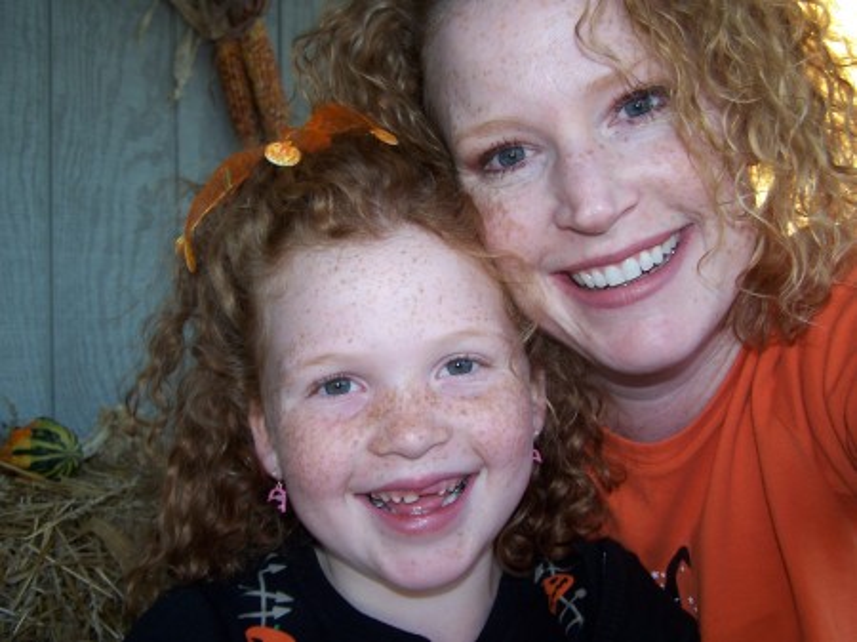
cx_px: 428
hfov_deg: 49.0
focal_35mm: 38
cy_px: 321
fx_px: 940
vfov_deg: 37.7
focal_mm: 6.3
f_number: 2.8
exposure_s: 1/60
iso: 80
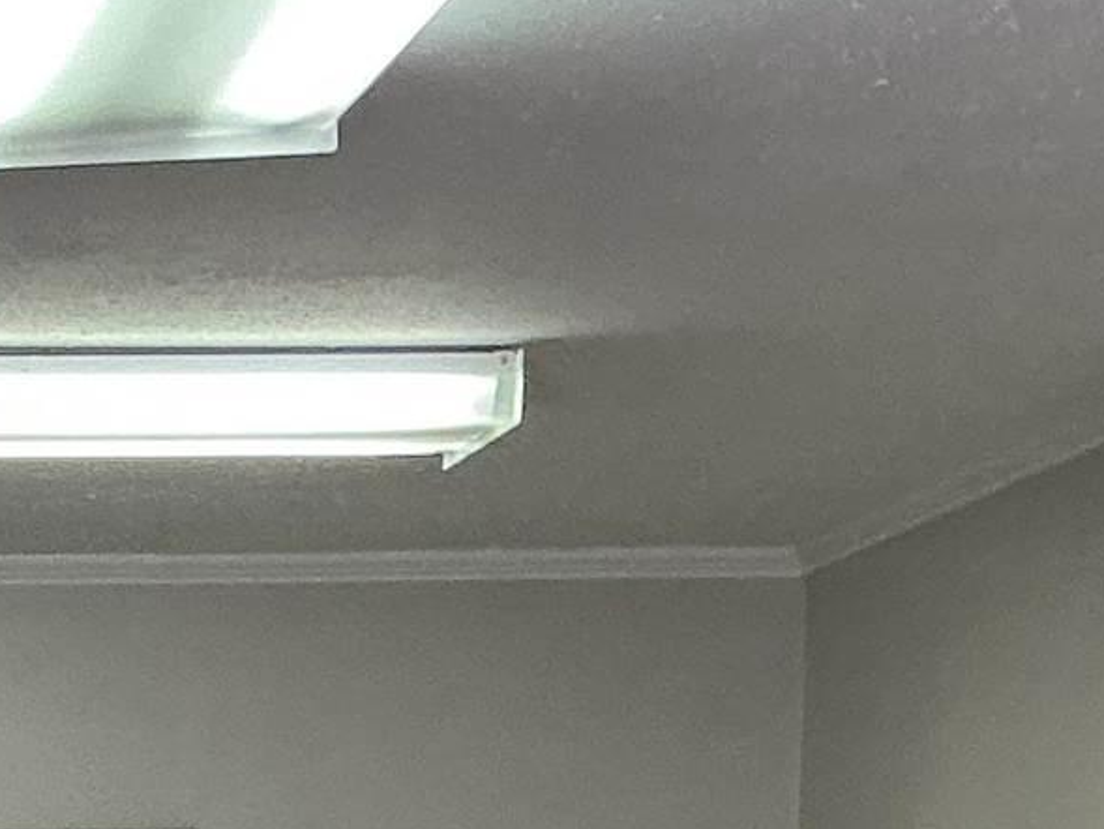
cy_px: 1780
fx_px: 4657
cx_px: -414
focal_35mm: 146
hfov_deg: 13.0
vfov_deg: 9.4
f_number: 1.8
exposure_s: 1/60
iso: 160
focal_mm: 3
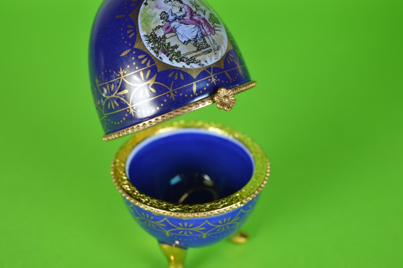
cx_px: 202
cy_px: 134
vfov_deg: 25.0
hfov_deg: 36.9
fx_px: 604
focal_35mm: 54
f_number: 6.3
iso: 100
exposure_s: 1/125
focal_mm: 36
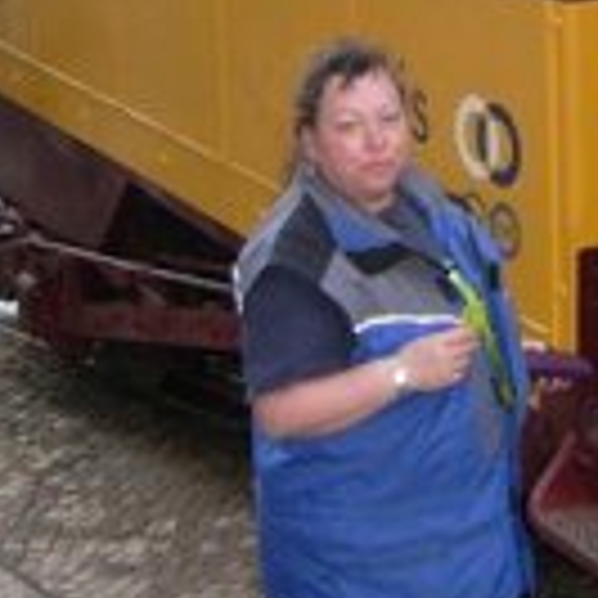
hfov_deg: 16.7
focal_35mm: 104
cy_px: 18
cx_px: 418
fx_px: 2033
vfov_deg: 16.4
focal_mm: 5.95
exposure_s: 1/60
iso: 100
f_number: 2.8
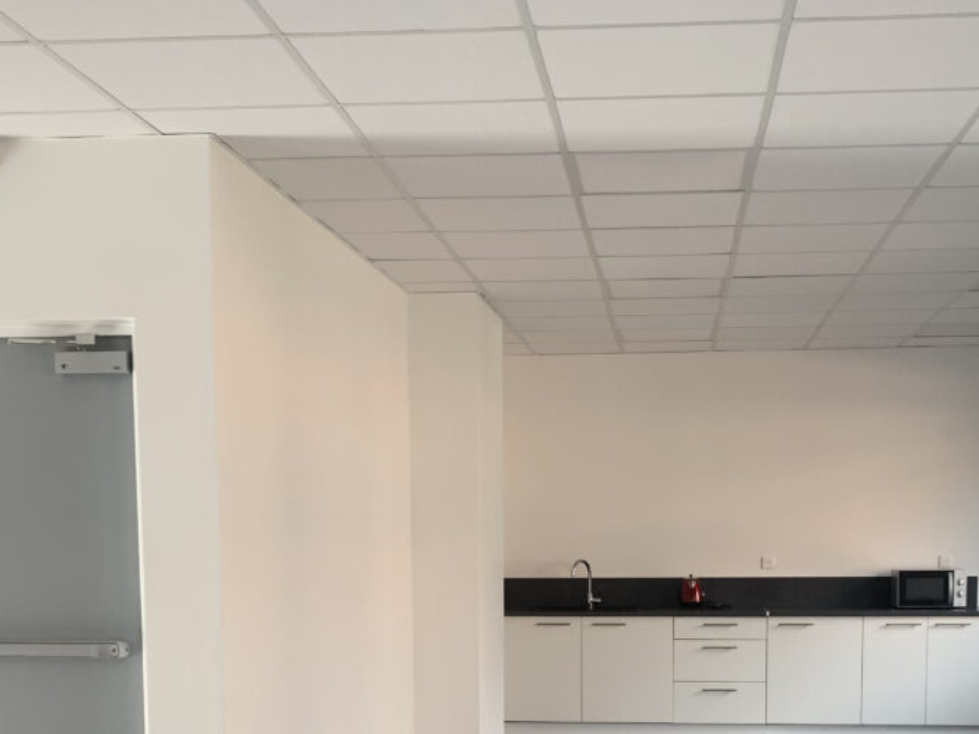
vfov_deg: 26.9
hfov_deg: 36.7
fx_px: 1471
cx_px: 570
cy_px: 680
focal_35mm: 52
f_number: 1.8
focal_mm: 4.25
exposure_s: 1/121
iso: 25
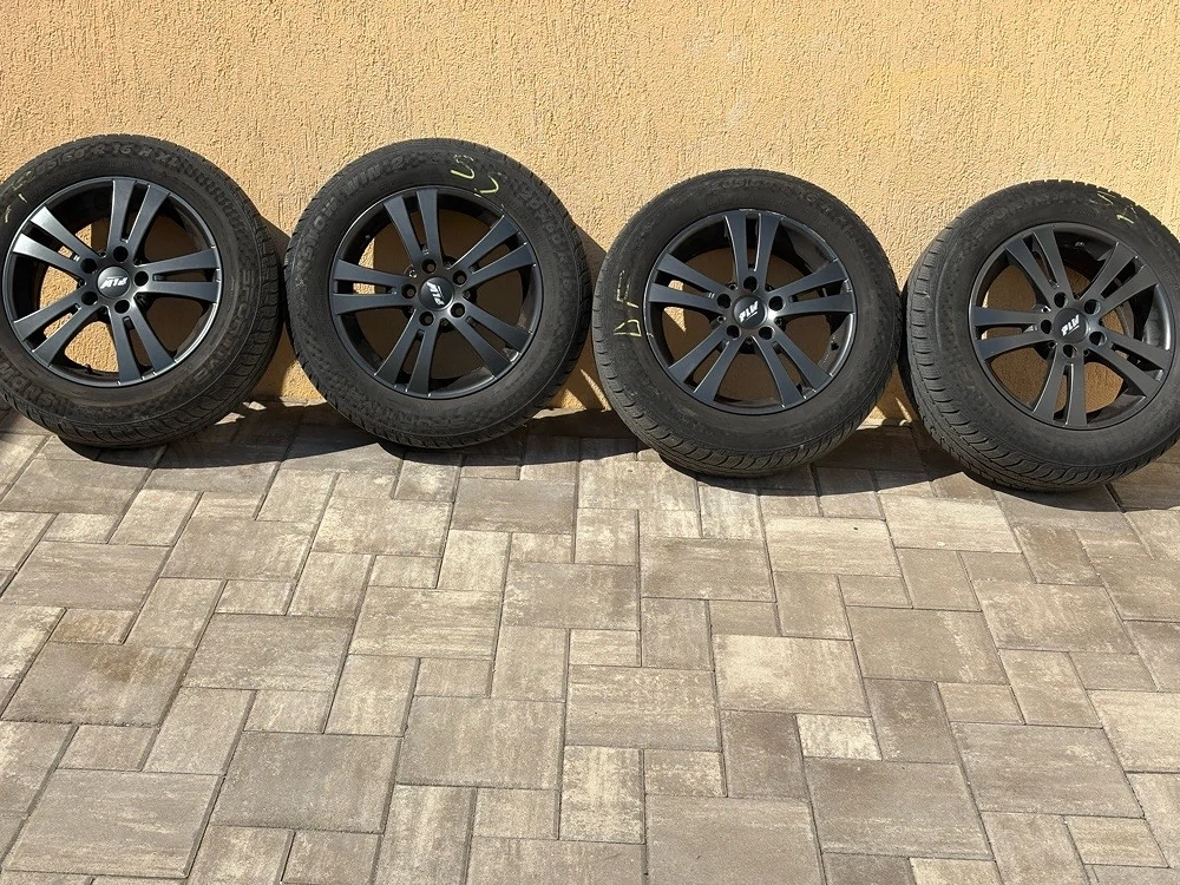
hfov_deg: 36.8
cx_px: 590
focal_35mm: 52
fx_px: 1773
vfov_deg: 28.0
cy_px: 442
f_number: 1.6
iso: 40
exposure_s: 1/3413
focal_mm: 5.96
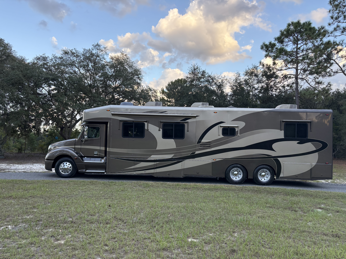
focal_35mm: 26
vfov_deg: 53.1
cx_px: 173
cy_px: 130
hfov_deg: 67.3
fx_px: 260
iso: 64
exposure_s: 1/304
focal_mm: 5.96
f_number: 1.6
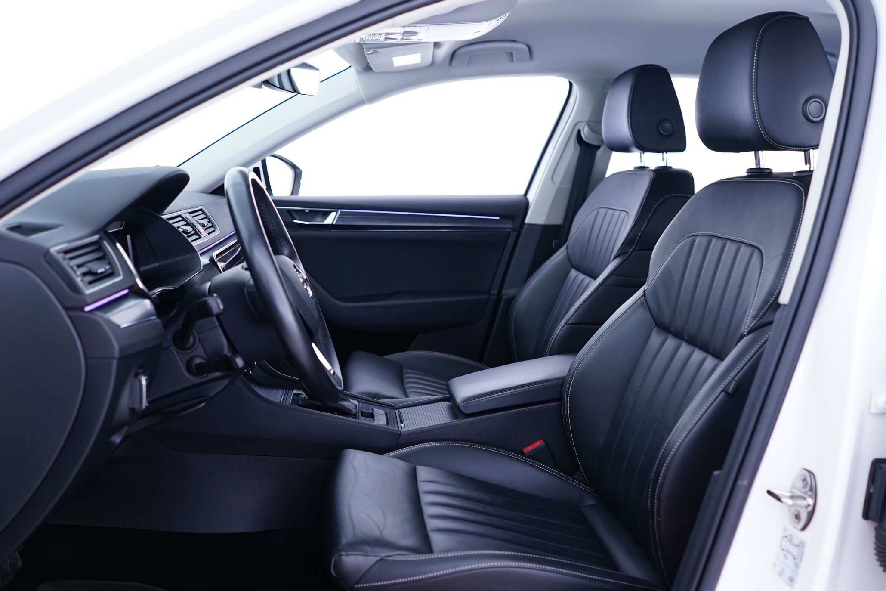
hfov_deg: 55.8
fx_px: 837
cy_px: 339
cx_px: 450
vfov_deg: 38.8
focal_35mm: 34
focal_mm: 28
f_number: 3.2
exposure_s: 1/8
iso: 640
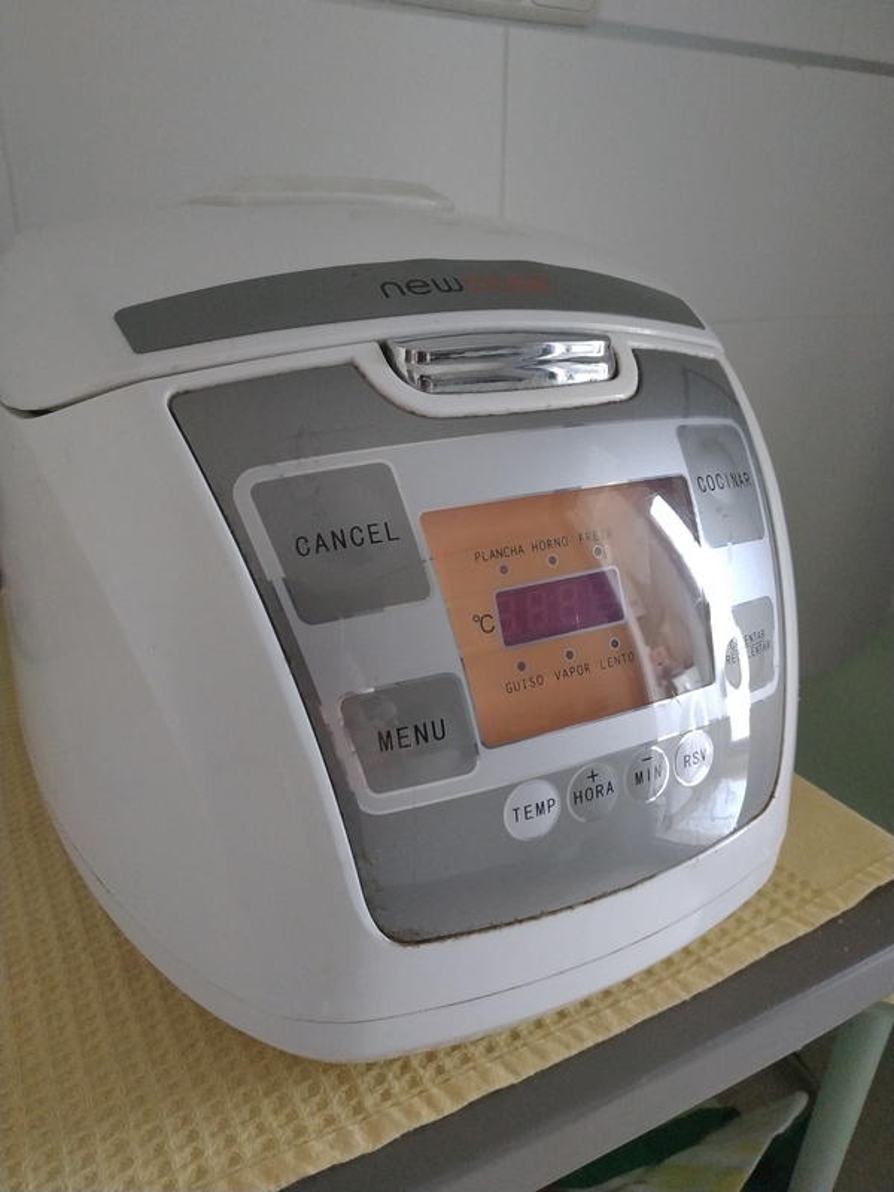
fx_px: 826
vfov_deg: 71.6
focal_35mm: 24
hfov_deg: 56.8
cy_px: 596
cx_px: 447
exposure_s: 1/20
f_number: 1.9
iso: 640
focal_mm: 3.94
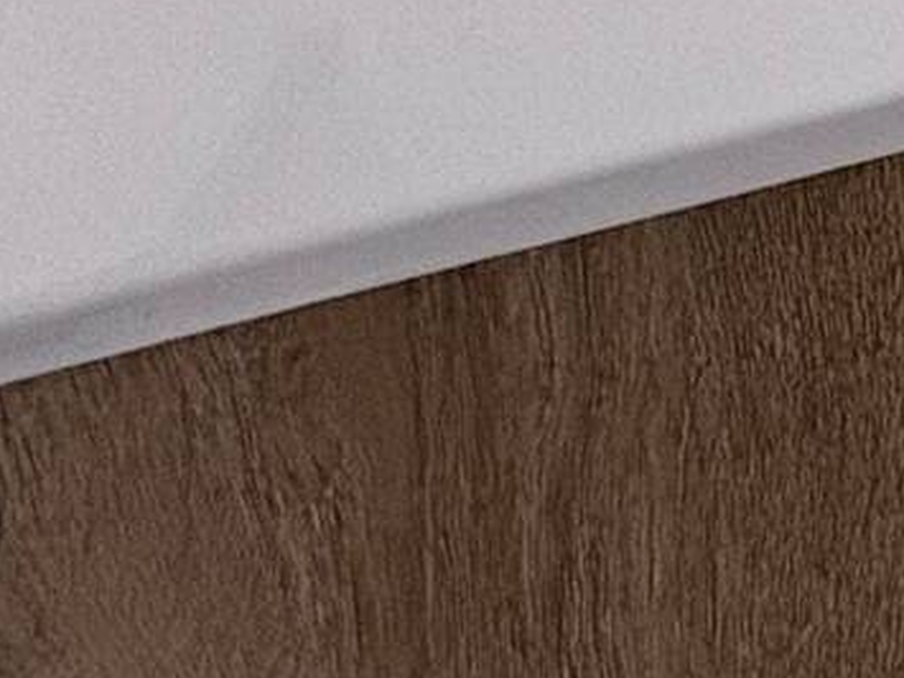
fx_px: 2637
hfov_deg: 12.8
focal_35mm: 101
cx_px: 2396
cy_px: -805
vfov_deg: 12.4
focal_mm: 2.22
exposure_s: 1/99
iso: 125
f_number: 2.2
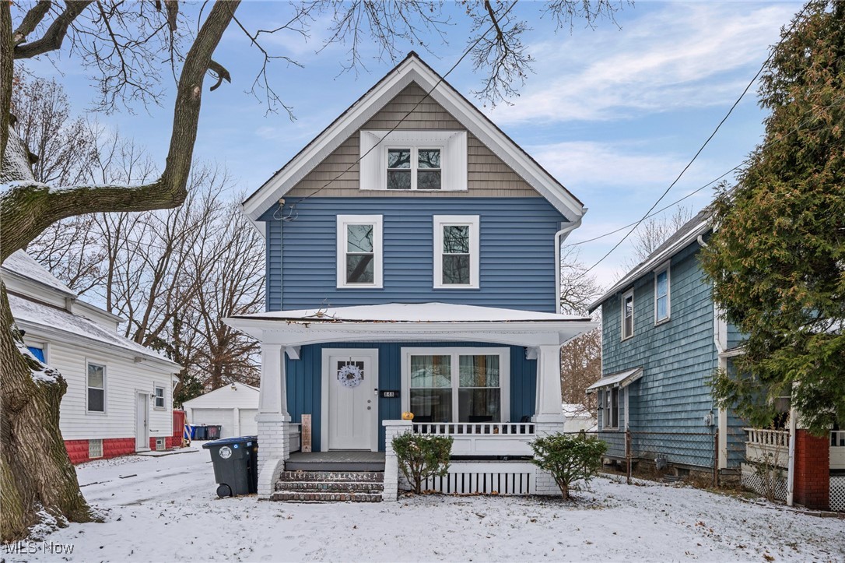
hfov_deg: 78.6
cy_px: 282
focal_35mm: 22
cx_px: 422
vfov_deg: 57.2
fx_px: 516
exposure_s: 1/125
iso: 250
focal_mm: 22
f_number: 9
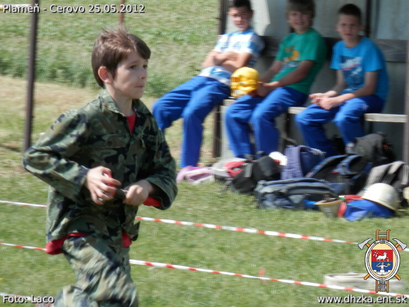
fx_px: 2930
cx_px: 204
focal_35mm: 248
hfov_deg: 8.0
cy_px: 154
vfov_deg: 6.0
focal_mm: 44.4
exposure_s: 1/200
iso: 80
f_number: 6.2
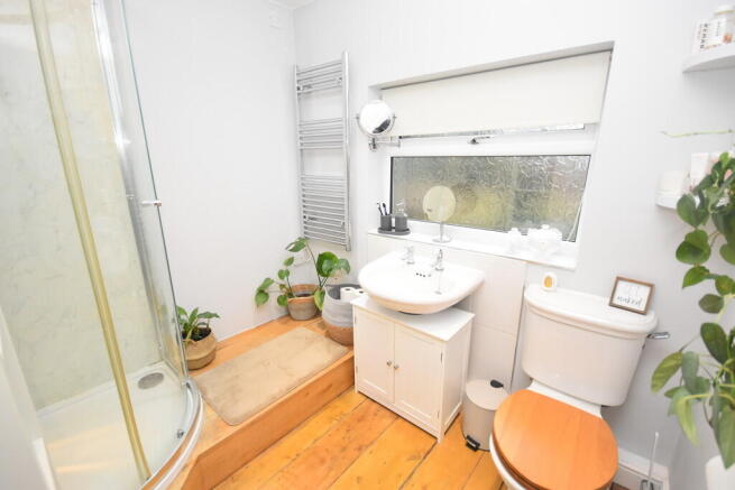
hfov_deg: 100.4
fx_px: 306
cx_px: 368
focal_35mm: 15
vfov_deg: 77.4
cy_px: 245
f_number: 4
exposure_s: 1/100
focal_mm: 10
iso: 1600
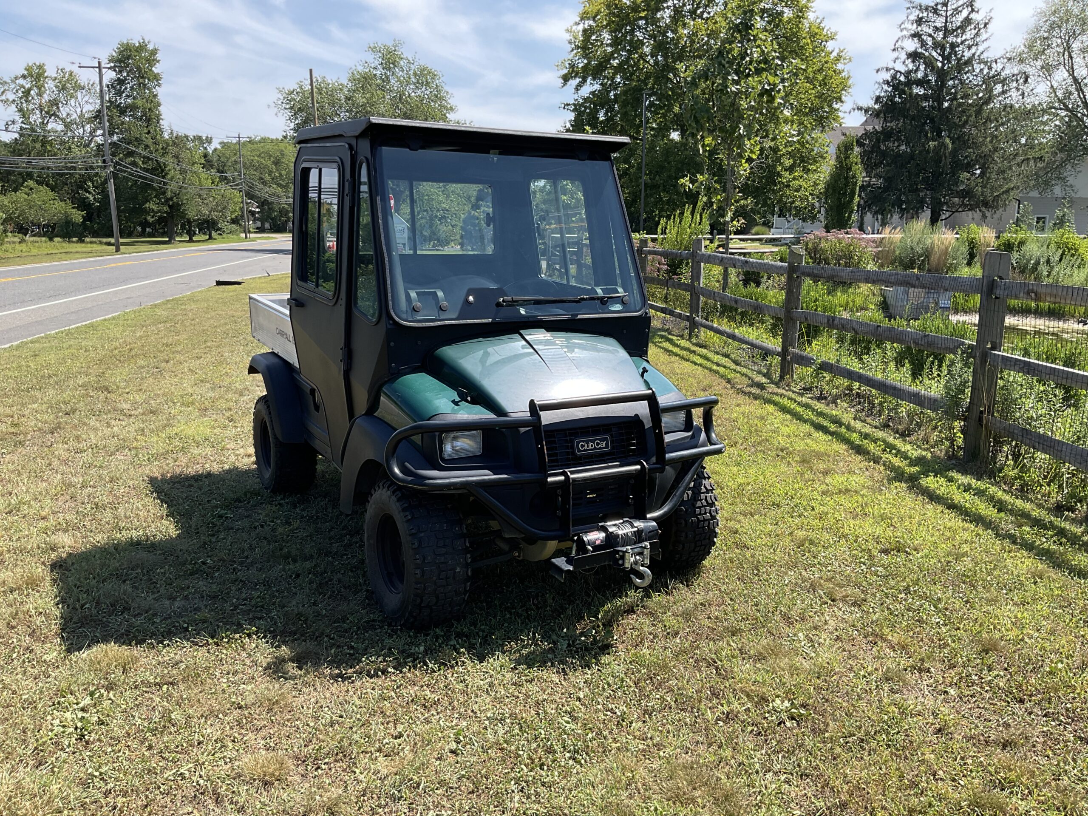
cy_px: 408
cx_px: 544
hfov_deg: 61.7
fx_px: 911
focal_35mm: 29
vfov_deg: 48.2
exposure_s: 1/700
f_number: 1.8
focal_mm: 3
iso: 16
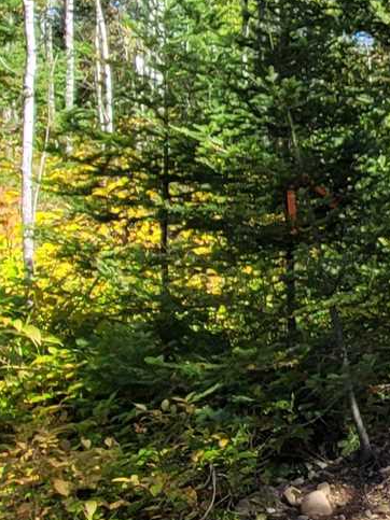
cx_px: 894
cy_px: 192
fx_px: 932
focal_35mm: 62
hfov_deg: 15.4
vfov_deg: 31.1
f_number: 2.2
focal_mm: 2.2
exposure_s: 1/609
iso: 50
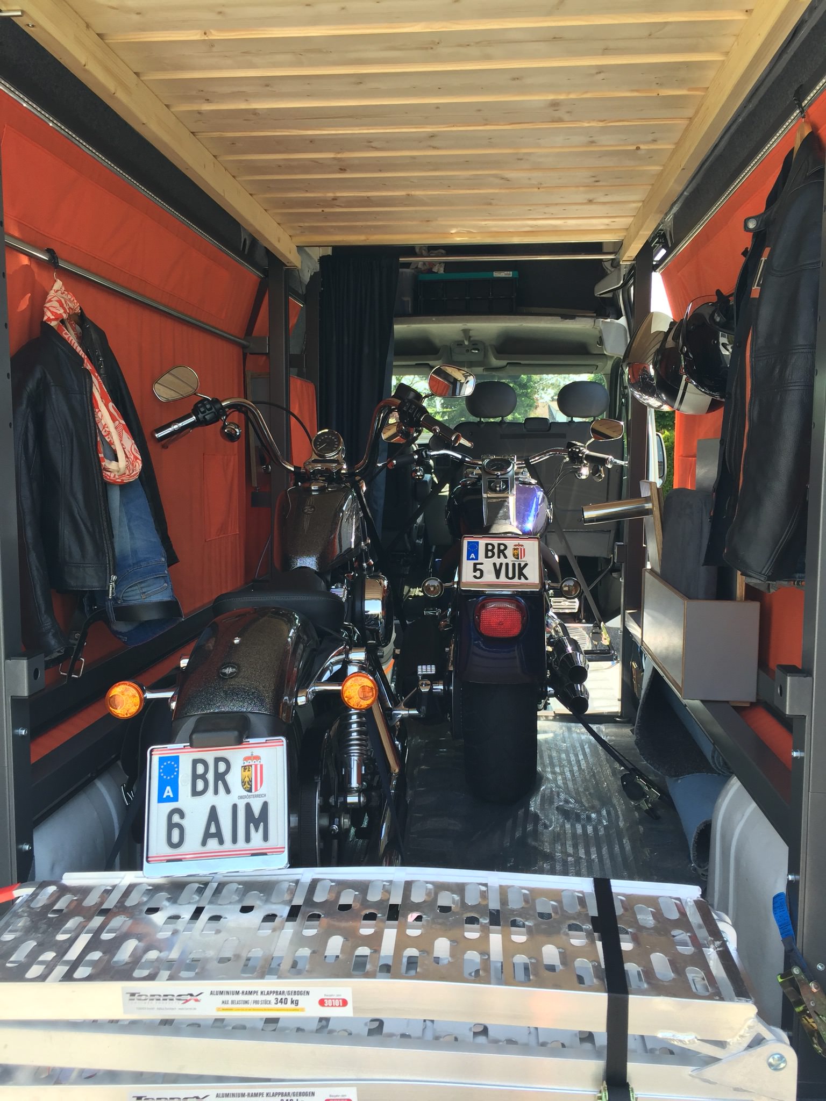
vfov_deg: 61.7
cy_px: 550
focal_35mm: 29
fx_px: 923
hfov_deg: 48.2
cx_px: 413
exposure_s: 1/181
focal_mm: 4.15
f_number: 2.2
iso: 32
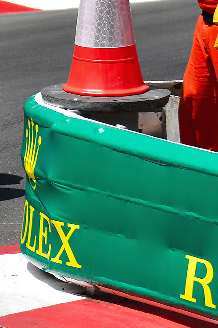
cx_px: -145
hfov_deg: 2.1
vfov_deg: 3.2
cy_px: 59
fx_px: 5906
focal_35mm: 650
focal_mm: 135
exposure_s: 1/800
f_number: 4.5
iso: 100
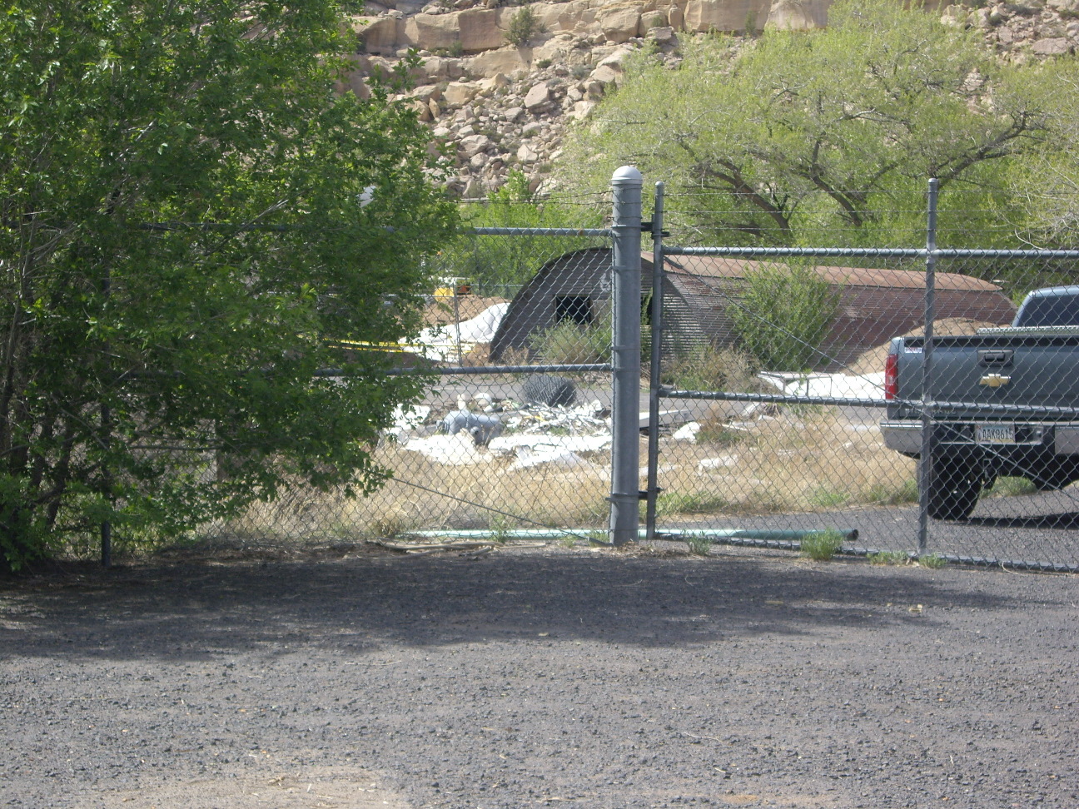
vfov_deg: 18.7
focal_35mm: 79
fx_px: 2462
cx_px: 540
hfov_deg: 24.7
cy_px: 404
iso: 50
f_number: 4.1
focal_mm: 12.8
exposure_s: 1/200
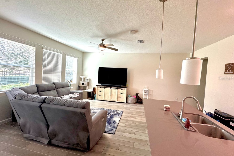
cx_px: 120
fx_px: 98
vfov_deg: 77.3
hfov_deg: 100.4
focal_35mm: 15
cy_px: 78
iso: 200
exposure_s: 1/120
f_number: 2.2
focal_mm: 2.22
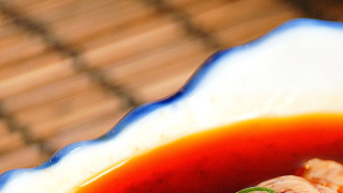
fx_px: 4456
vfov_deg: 2.5
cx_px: 351
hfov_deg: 4.4
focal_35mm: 490
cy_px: 278
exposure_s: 1/1.6
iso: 100
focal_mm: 100
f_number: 6.3
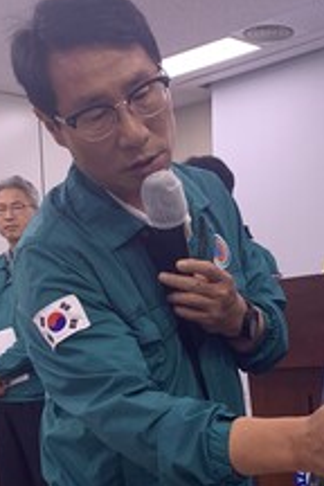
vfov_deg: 26.7
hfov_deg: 18.1
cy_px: 362
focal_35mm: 75
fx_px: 1012
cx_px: 248
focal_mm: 4.25
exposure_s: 1/111
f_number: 1.8
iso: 100
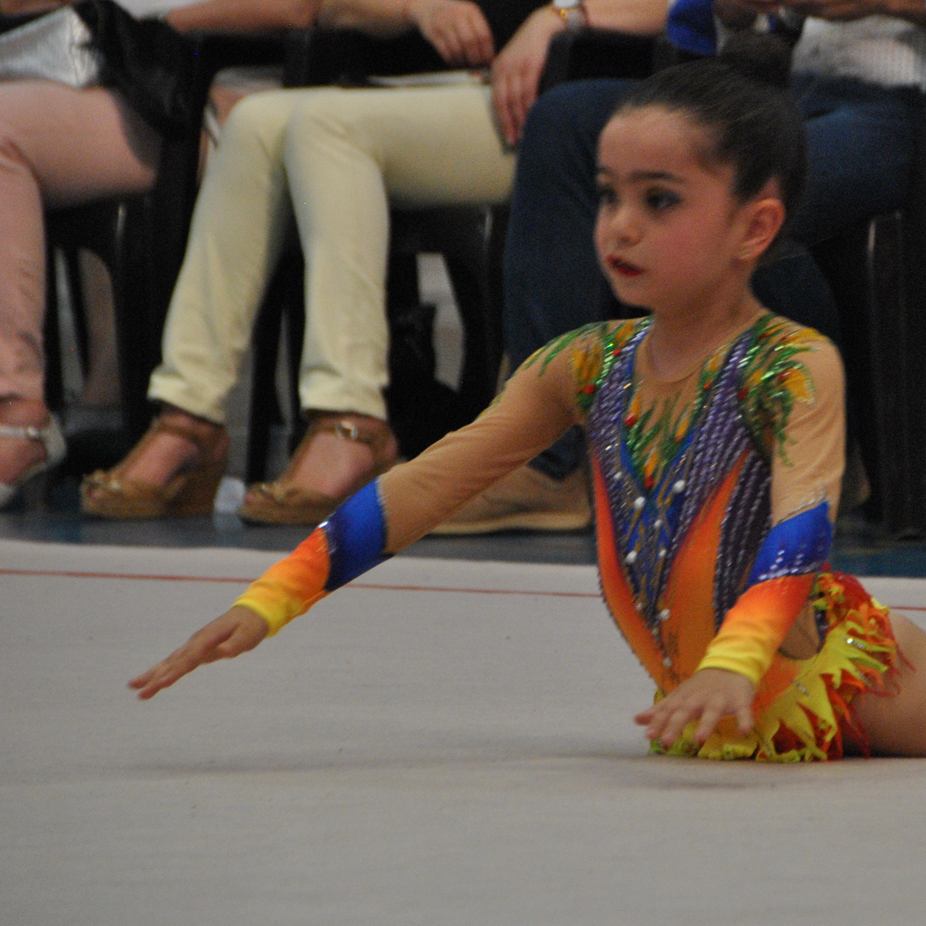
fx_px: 10956
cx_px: 853
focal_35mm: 362
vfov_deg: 4.8
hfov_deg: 4.8
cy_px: 417
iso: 800
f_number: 6
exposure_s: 1/250
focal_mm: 140
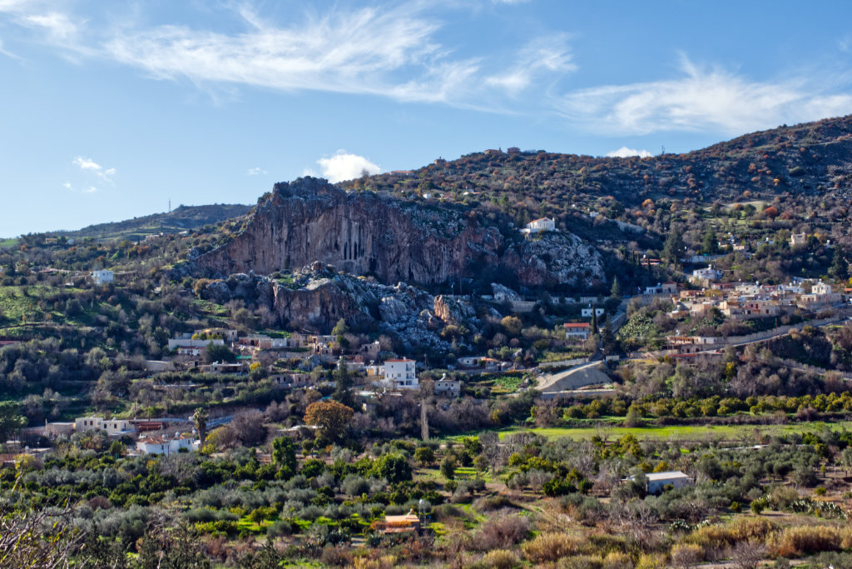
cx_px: 426
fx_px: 1136
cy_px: 284
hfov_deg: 41.1
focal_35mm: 48
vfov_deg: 28.1
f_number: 11
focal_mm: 32
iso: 320
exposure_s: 1/500
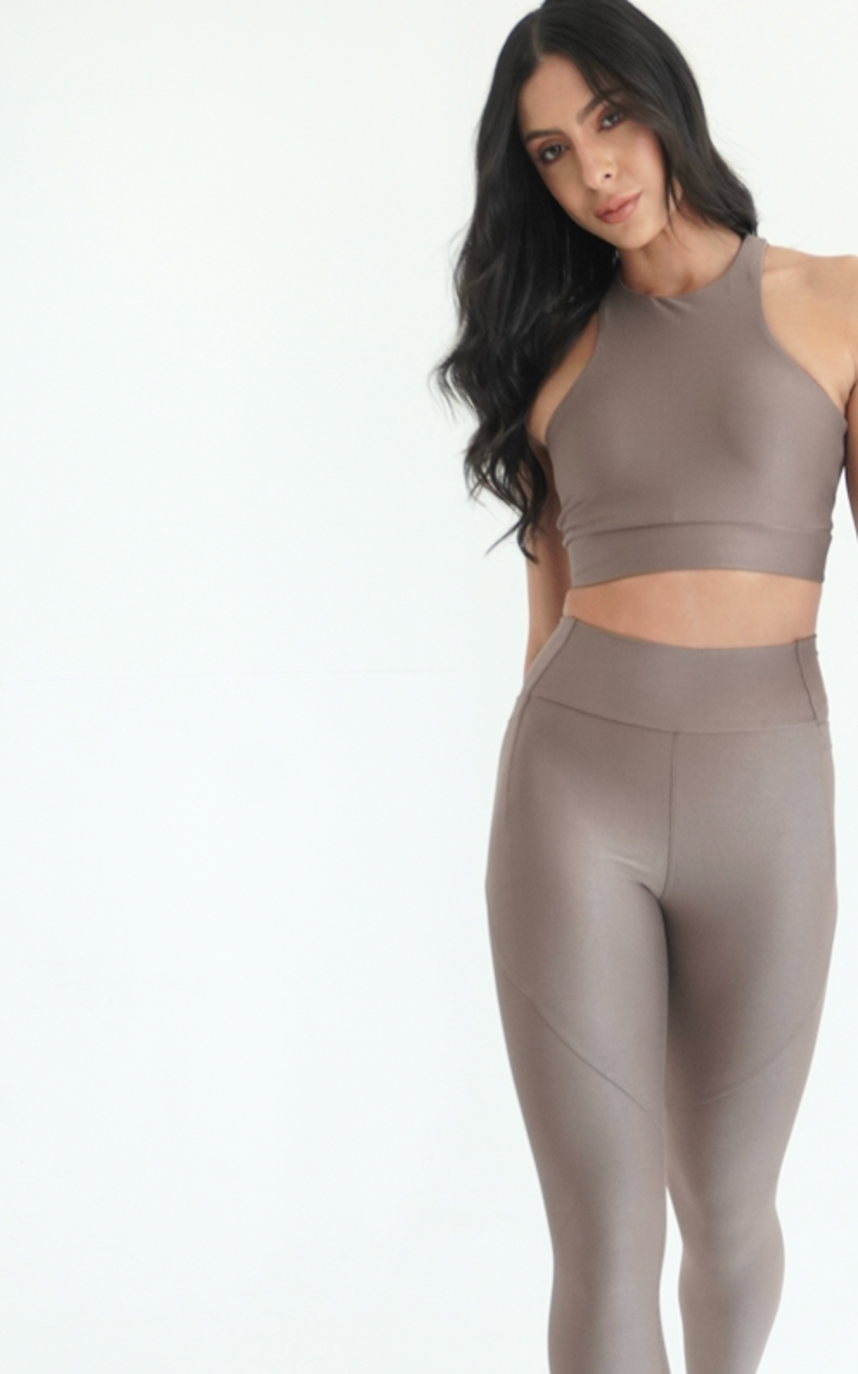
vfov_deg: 29.6
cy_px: 902
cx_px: 733
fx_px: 2582
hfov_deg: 18.6
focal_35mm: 69
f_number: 5.6
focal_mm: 28
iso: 640
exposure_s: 1/160
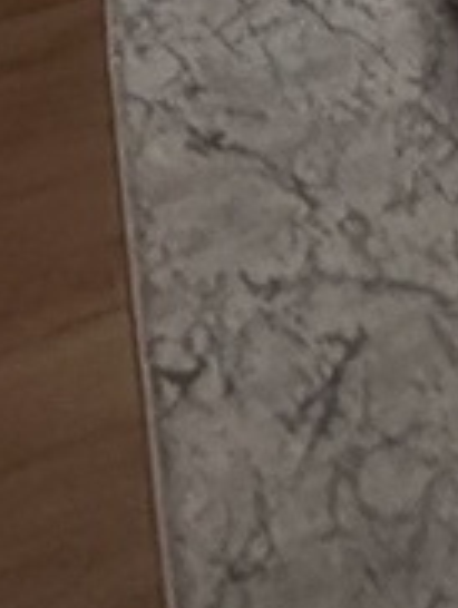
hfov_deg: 16.3
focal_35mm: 83
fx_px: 1461
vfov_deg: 13.2
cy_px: -1012
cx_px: 679
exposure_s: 1/60
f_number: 2.2
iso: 1000
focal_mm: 2.22
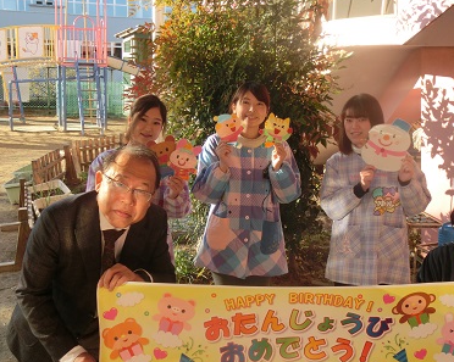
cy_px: 185
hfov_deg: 40.1
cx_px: 280
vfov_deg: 32.7
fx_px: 618
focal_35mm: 46
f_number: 3.9
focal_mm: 6.67
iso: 80
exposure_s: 1/200
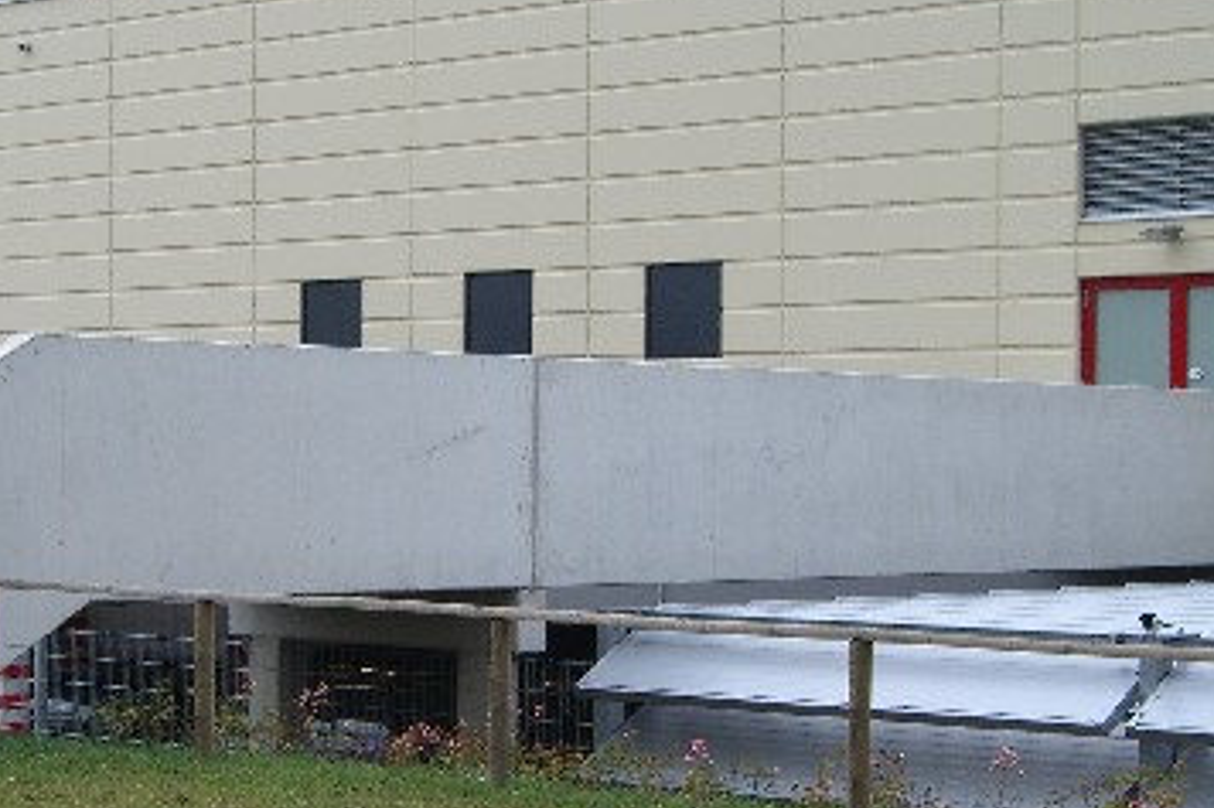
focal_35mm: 97
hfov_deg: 20.9
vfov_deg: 14.1
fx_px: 3269
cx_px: 380
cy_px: 530
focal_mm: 11.8
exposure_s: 1/125
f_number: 3.6
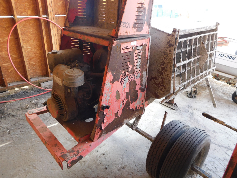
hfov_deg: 69.4
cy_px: 89
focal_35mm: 25
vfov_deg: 54.9
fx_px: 171
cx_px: 118
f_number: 3.1
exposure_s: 1/40
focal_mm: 4.5
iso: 125
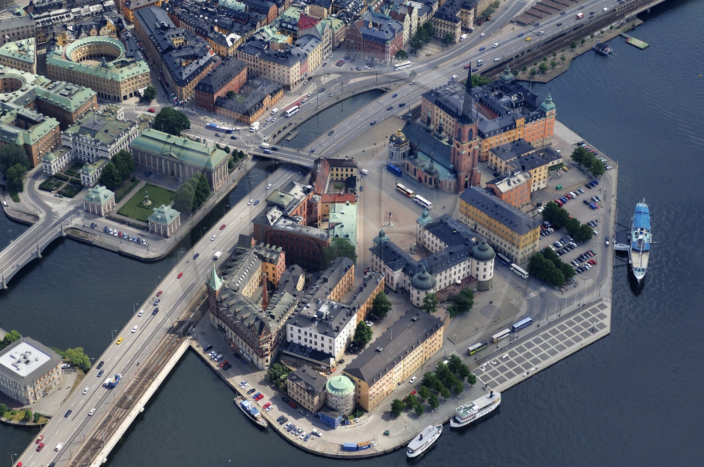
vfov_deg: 20.1
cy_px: 234
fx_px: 1318
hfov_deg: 29.9
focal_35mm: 68
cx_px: 352
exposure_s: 1/1000
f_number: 4
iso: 100
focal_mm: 45
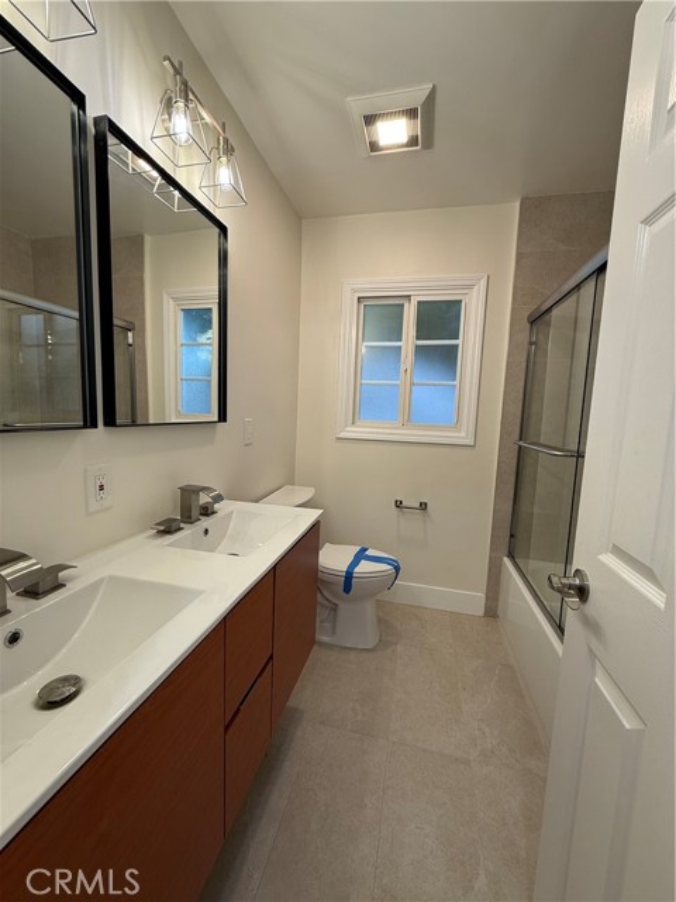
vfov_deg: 102.1
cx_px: 338
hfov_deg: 85.7
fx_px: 365
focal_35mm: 14
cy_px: 451
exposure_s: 1/120
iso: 100
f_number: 2.2
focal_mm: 2.22
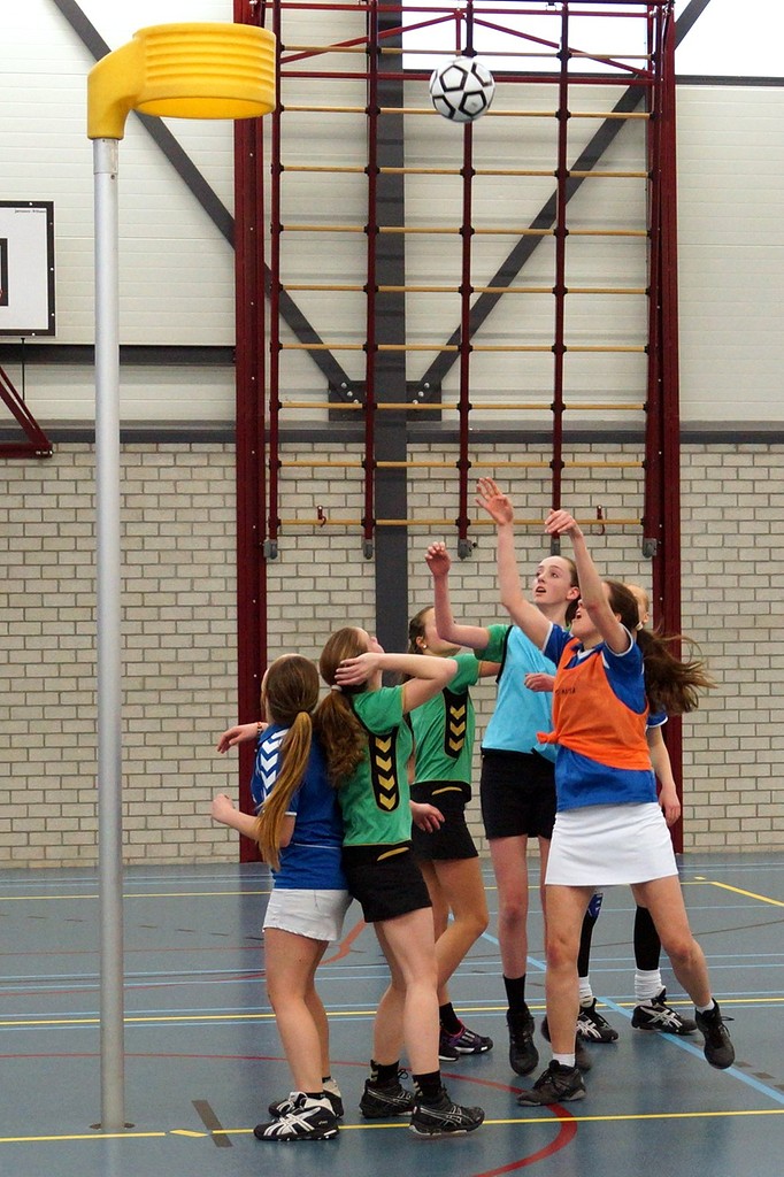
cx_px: 392
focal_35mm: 45
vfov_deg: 43.6
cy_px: 588
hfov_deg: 29.8
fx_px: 1471
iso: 1250
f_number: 2.8
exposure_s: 1/320
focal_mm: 30
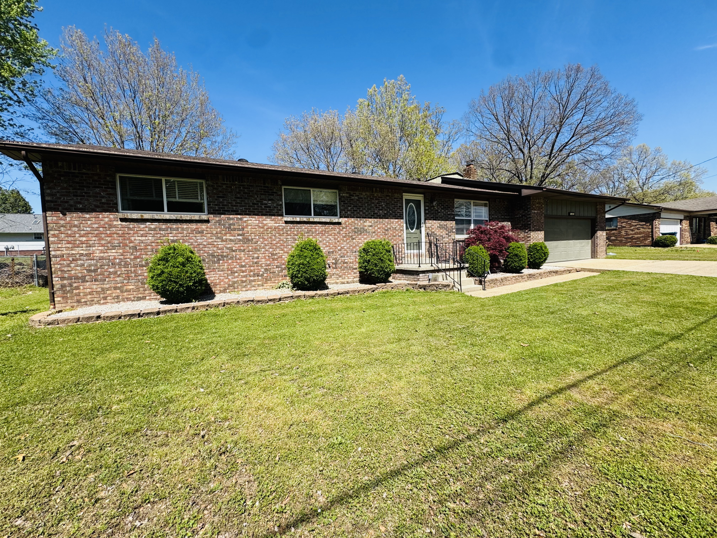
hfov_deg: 102.1
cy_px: 269
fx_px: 290
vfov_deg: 85.7
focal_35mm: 14
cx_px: 358
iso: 50
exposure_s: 1/1299
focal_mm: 2.22
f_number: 2.2
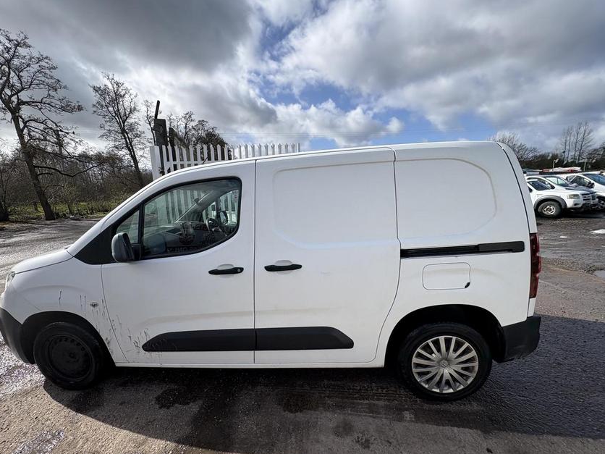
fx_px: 262
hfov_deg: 98.0
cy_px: 242
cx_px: 284
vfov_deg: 81.6
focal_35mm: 15
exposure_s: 1/1709
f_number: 2.2
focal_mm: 2.22
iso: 50
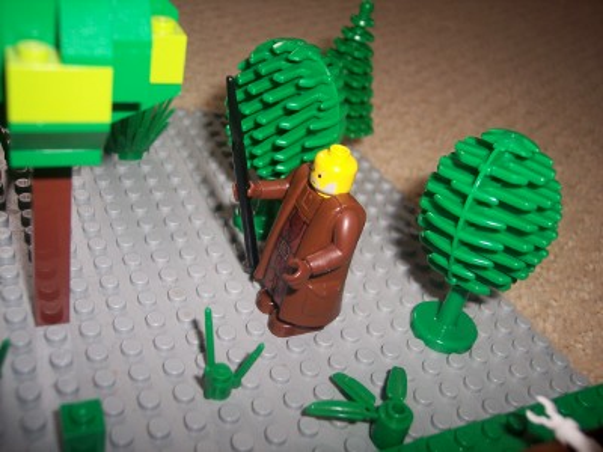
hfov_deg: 47.9
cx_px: 302
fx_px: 679
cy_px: 226
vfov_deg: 36.8
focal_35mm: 39
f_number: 2.8
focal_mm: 8
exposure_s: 1/60
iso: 100
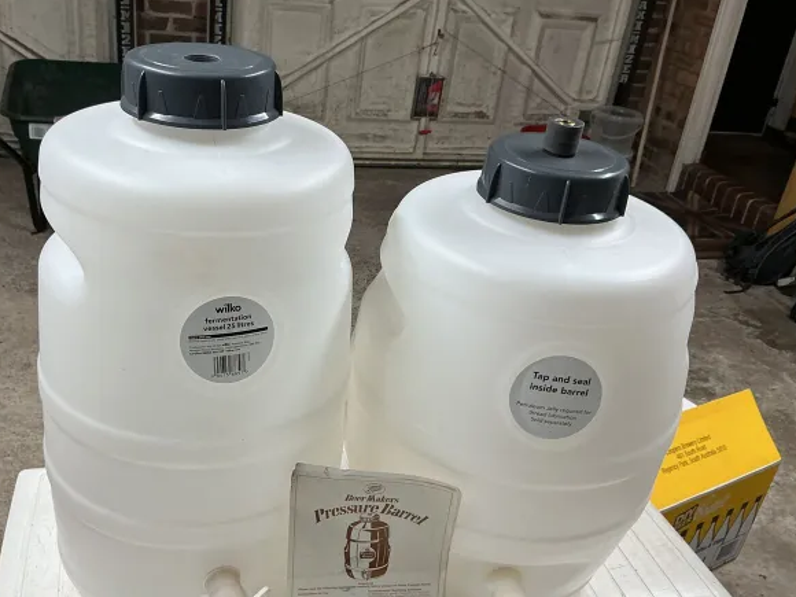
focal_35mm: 36
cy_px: 331
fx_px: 828
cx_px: 328
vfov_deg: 39.6
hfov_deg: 51.1
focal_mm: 3
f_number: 1.8
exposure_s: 1/50
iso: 40
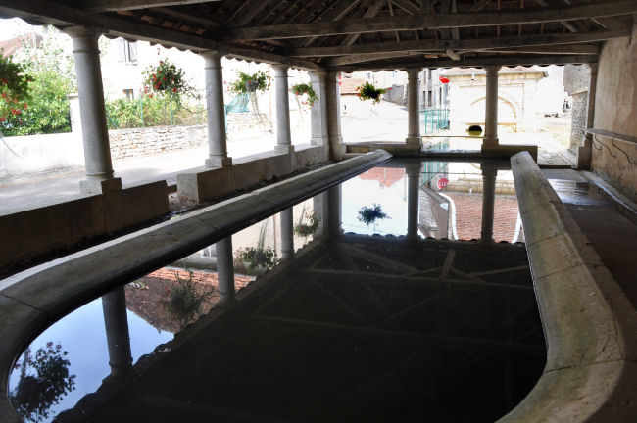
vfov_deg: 47.8
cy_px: 212
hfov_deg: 67.4
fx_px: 477
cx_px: 318
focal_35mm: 27
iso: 250
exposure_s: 1/125
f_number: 5.6
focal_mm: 18
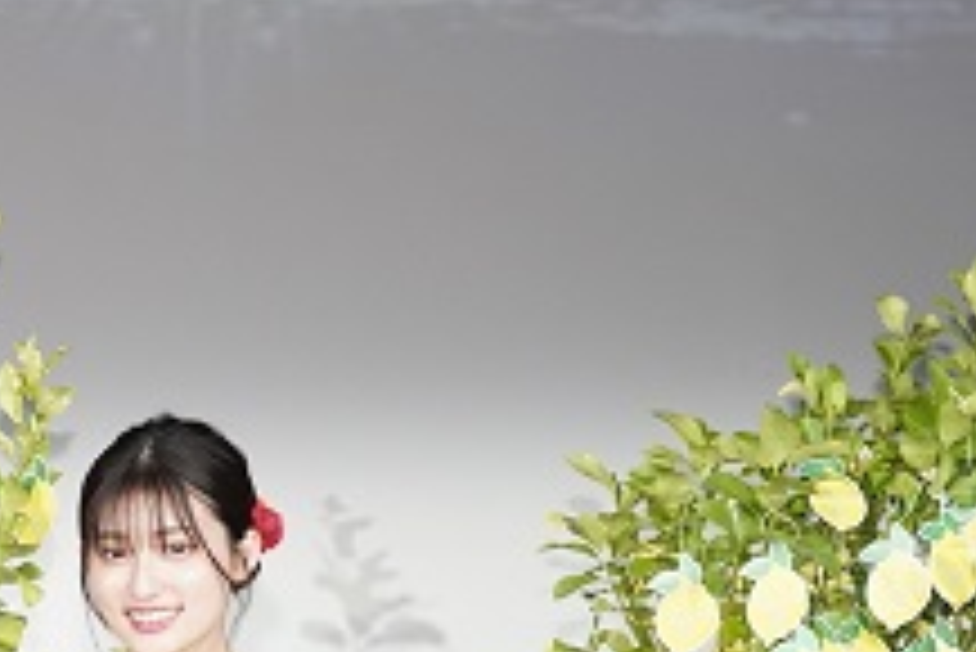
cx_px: -265
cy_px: 881
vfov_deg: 8.2
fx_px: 4503
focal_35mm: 166
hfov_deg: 12.0
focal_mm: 60
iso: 3200
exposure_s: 1/160
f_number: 5.6
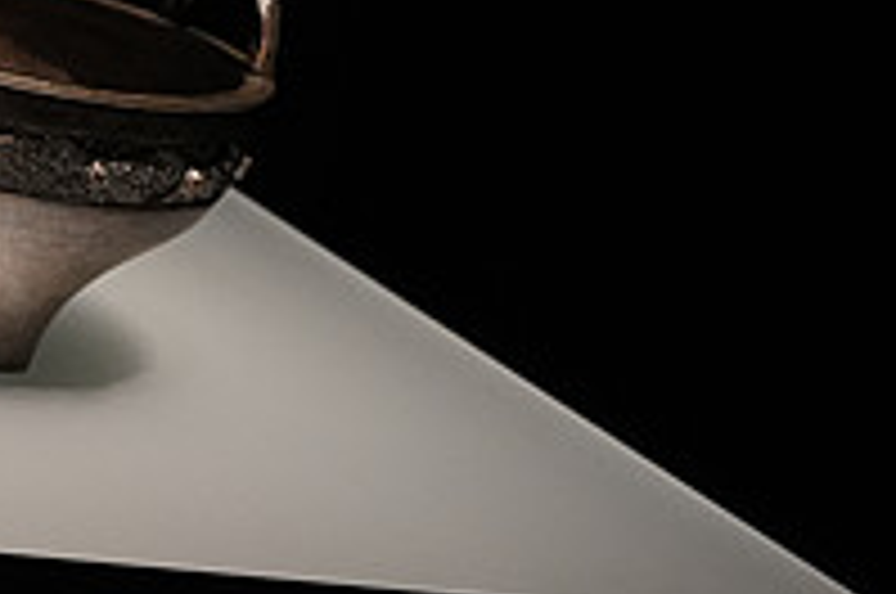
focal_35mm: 161
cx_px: -311
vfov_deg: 8.3
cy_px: 857
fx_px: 4001
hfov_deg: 12.3
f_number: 7.1
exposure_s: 1/100
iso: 3200
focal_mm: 40
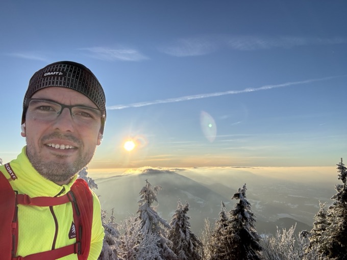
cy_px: 130
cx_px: 174
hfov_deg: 73.9
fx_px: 231
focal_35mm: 23
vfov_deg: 58.9
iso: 25
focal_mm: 2.69
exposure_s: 1/981
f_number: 1.9
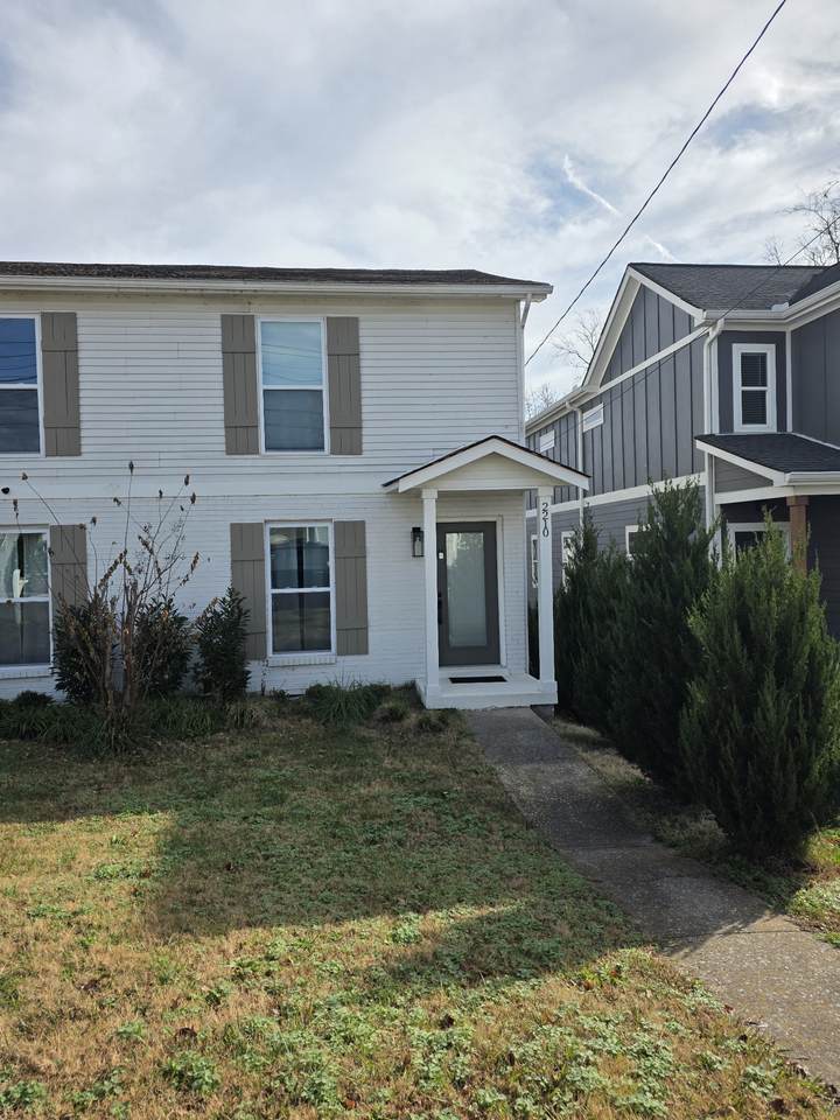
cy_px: 560
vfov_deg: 73.9
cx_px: 420
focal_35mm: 23
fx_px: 744
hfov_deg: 58.9
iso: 80
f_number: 1.7
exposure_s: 1/5958
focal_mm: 6.3
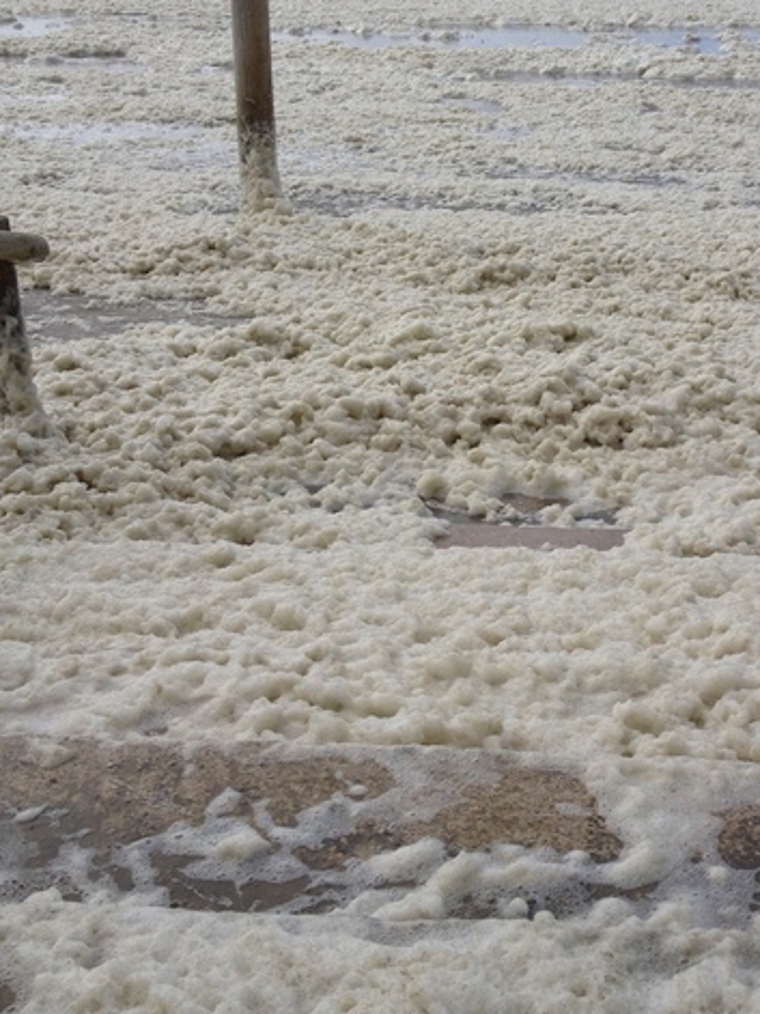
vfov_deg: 36.8
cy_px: 448
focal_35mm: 52
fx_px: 1523
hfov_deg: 27.7
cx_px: 548
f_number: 2.4
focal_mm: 4.28
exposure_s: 1/2632
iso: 50
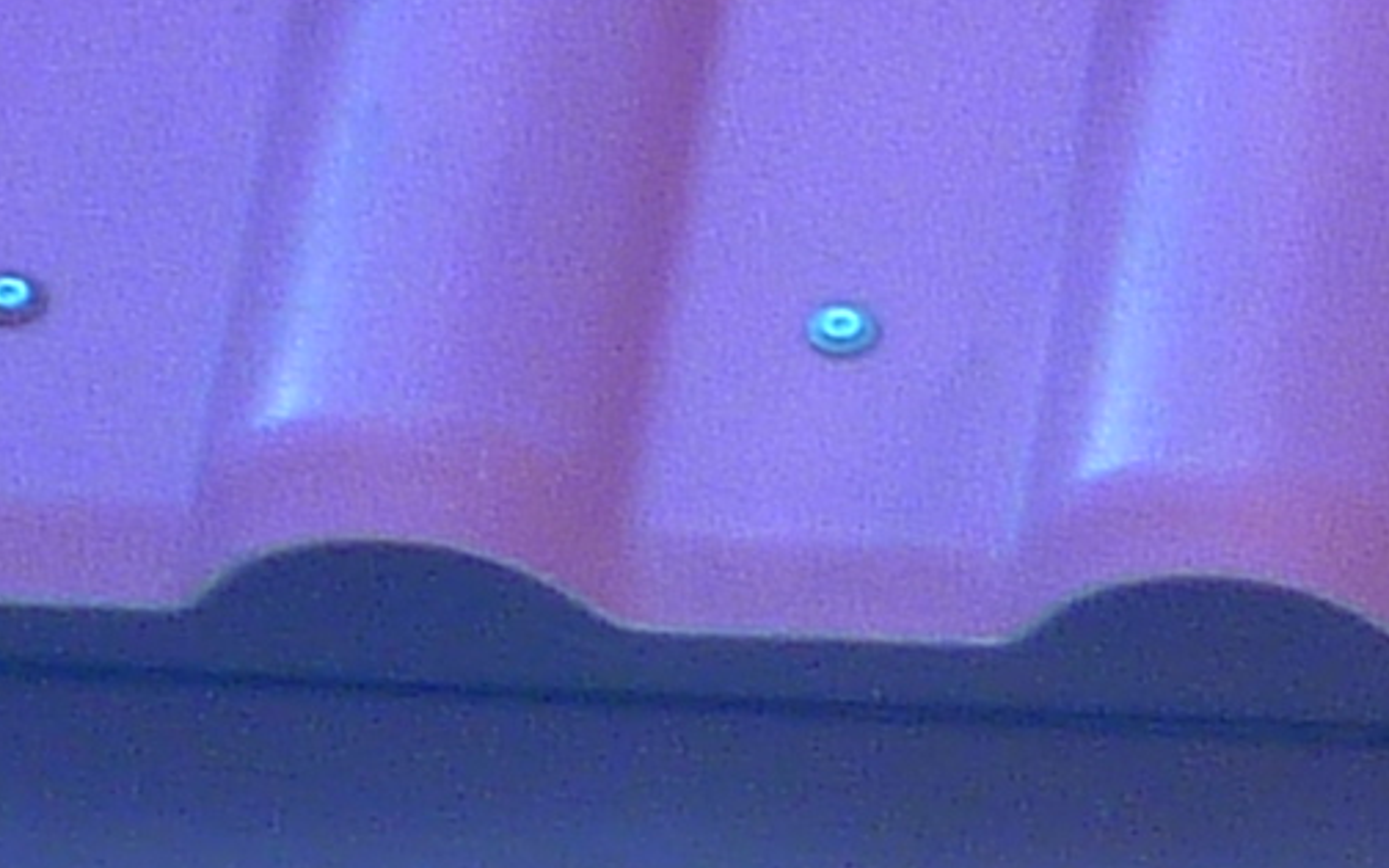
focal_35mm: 244
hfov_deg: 7.0
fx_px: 9237
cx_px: 5052
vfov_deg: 5.1
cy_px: 2414
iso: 80
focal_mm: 5.2
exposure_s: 1/200
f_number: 3.3
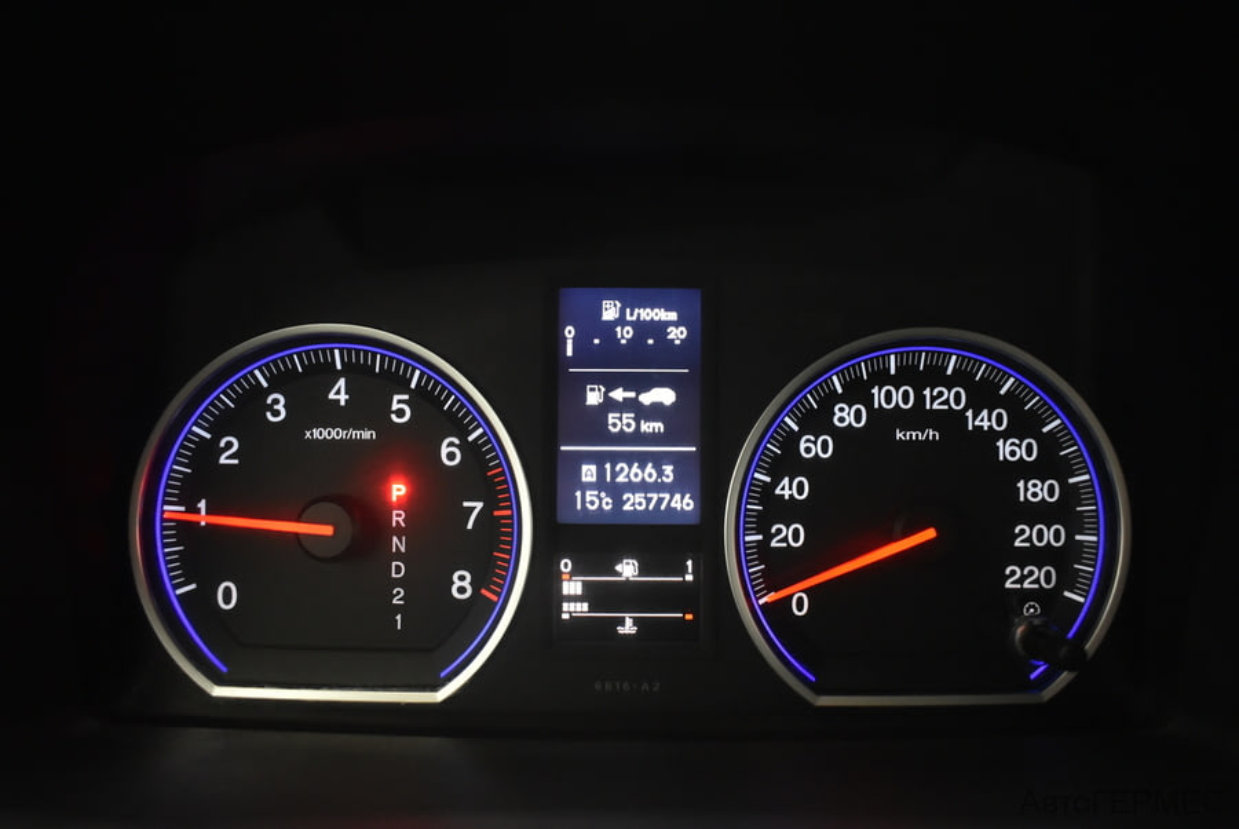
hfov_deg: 67.3
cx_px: 620
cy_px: 414
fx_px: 930
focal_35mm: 27
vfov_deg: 48.0
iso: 1600
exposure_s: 1/30
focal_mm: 18
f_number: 3.5
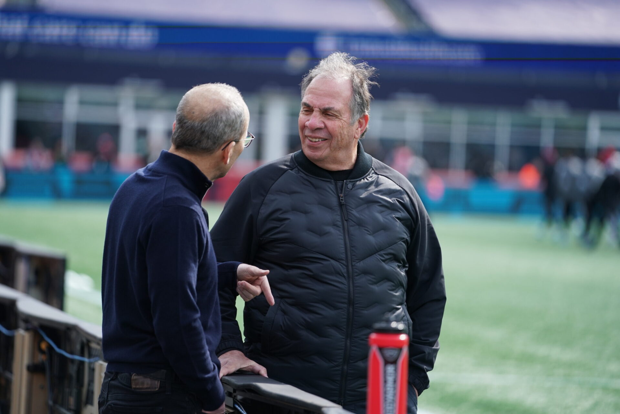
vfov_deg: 7.9
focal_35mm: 174
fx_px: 2996
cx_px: 310
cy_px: 207
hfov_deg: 11.8
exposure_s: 1/2000
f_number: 2.8
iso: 320
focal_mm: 174
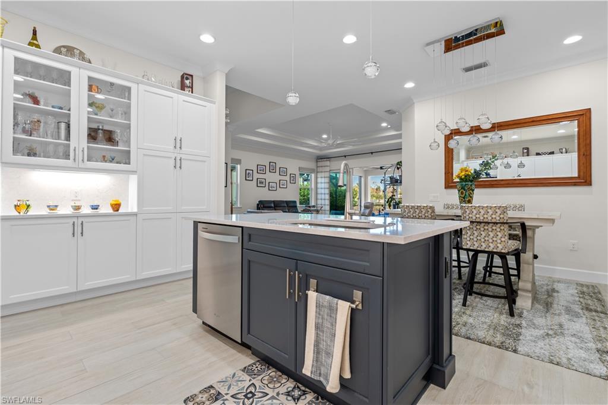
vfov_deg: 70.4
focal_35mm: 17
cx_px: 304
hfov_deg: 93.3
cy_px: 202
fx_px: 287
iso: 100
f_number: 8
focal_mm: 17
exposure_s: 1/2.5
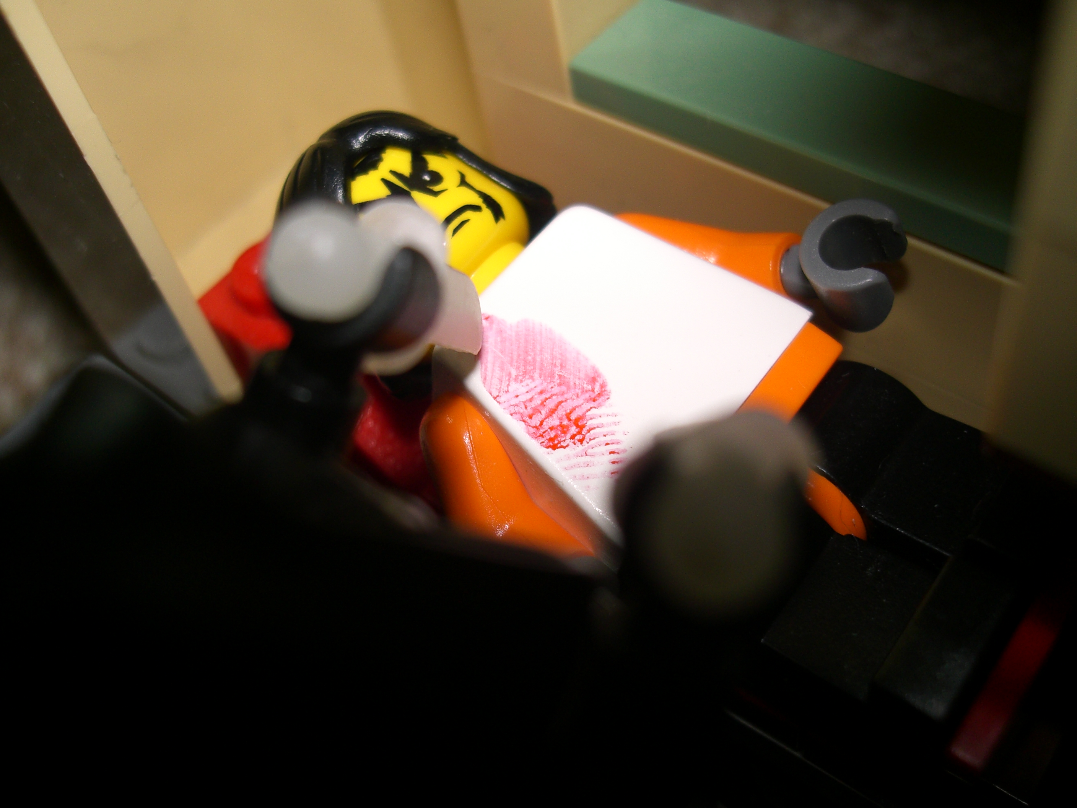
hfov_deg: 49.0
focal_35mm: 38
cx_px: 538
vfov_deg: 37.7
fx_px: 1182
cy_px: 404
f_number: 3.1
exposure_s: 1/60
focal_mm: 6.3
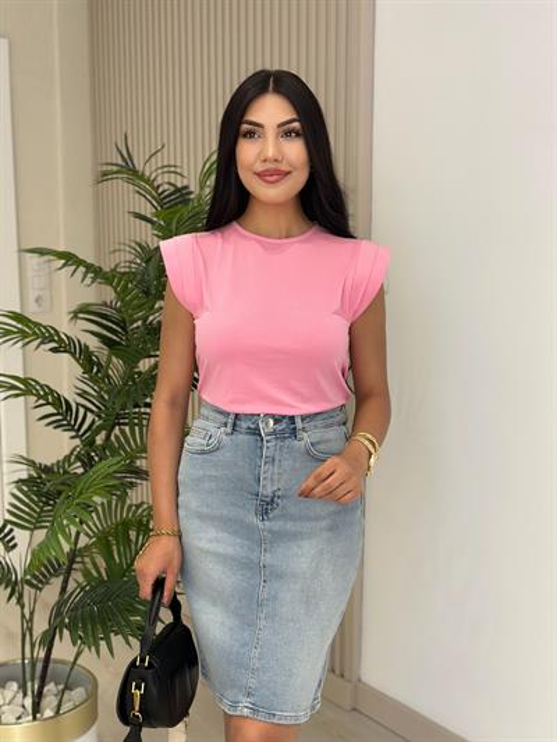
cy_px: 371
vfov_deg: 39.6
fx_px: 1029
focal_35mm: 48
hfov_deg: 30.3
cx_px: 278
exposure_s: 1/302
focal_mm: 6.86
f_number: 1.78
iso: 80
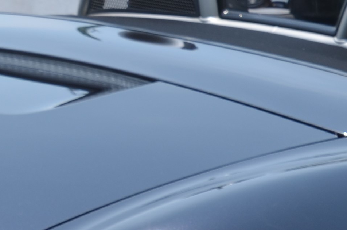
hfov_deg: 9.5
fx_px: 2077
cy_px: 290
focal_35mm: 216
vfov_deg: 6.3
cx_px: 278
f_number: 8
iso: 100
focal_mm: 30
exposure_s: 1/250
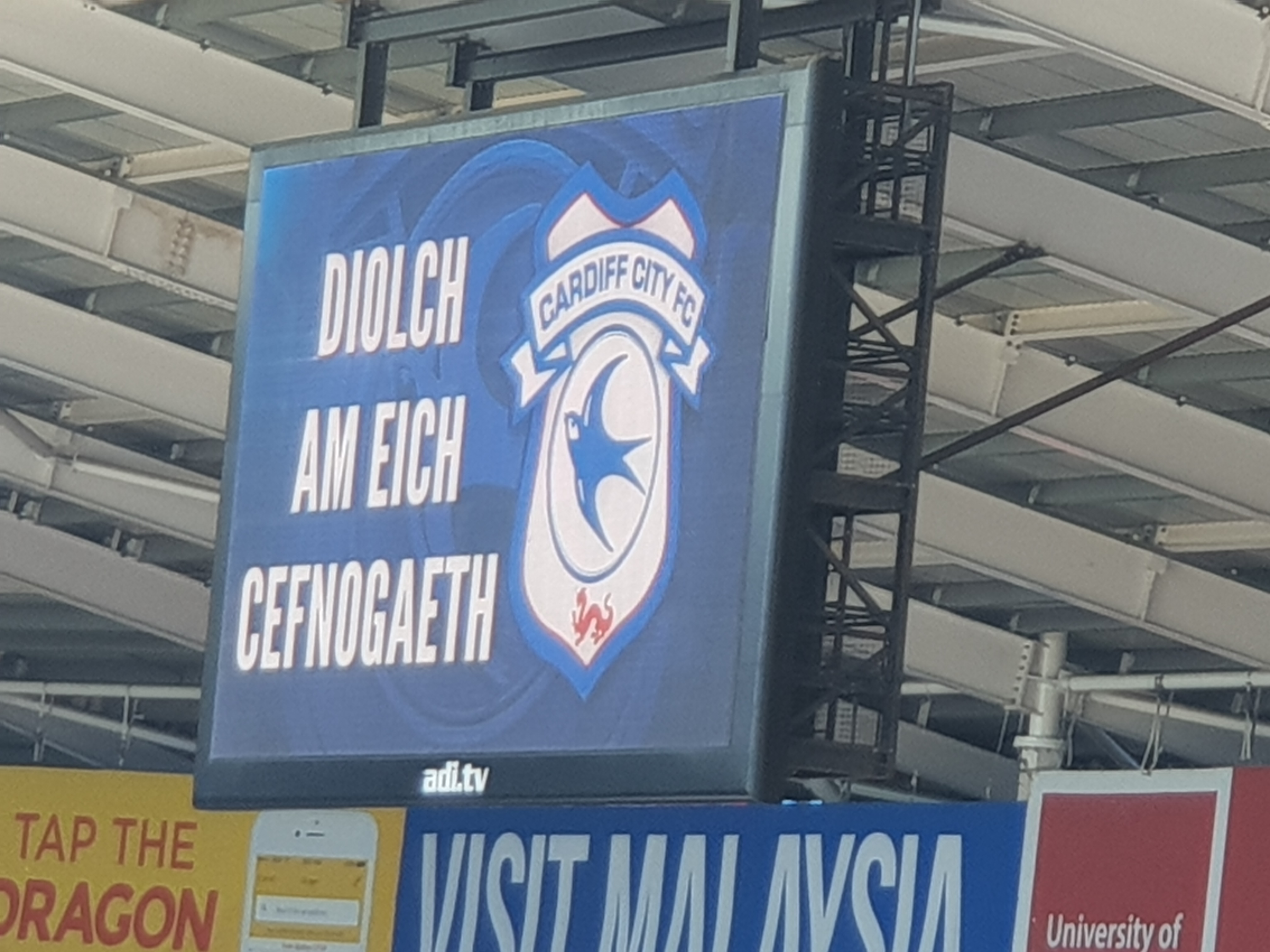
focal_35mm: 52
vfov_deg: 28.0
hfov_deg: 36.8
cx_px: 635
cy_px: 476
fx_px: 1908
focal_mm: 6
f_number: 2.4
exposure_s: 1/114
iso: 25
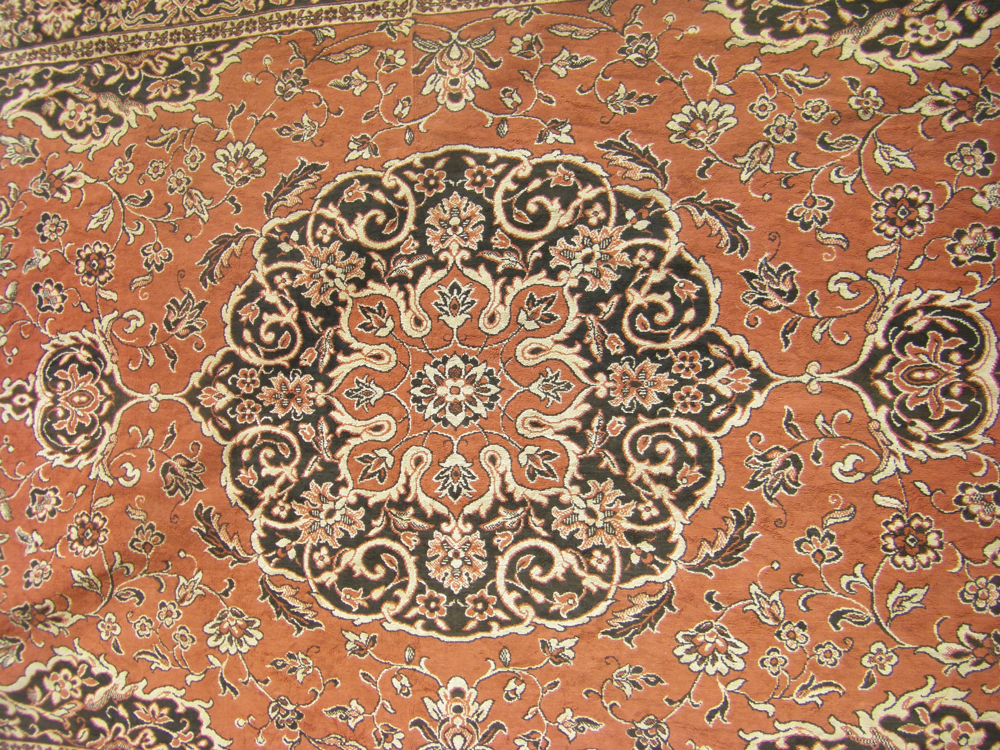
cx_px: 500
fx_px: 1098
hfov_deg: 49.0
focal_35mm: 38
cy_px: 375
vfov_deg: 37.7
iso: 64
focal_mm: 6.3
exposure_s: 1/160
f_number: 7
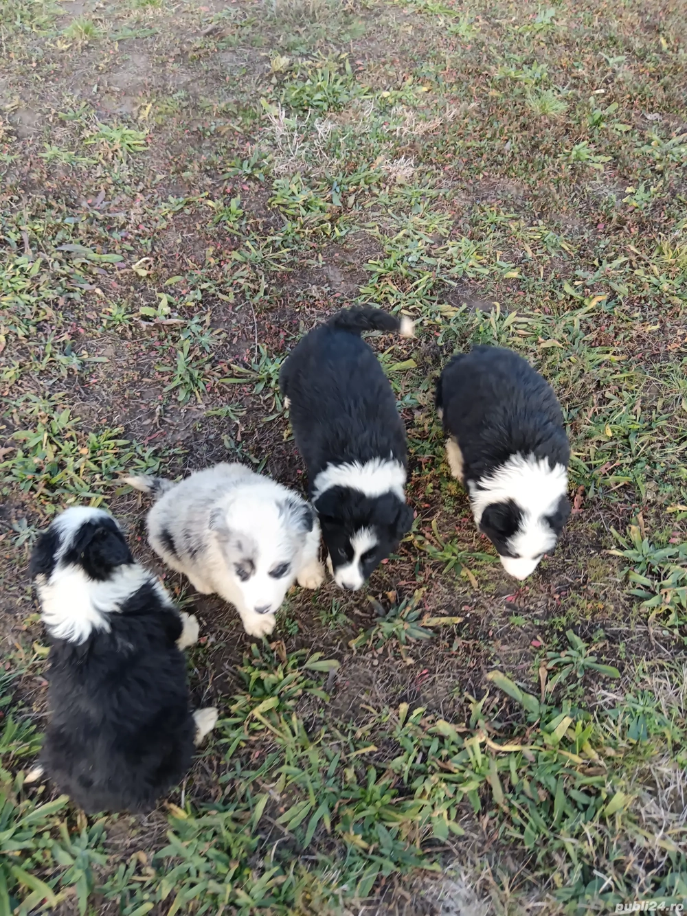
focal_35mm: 27
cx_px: 344
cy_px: 458
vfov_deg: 65.3
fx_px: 715
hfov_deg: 51.3
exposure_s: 1/100
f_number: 1.9
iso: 132
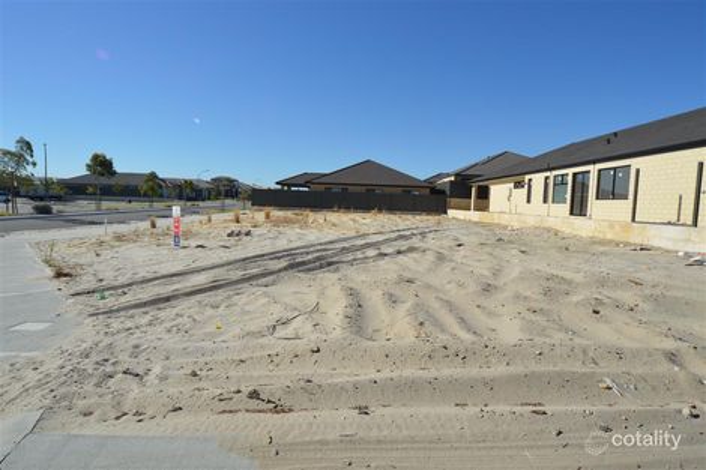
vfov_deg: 67.3
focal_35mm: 18
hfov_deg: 90.0
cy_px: 235
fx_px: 353
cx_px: 353
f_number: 9
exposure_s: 1/320
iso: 100
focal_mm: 12
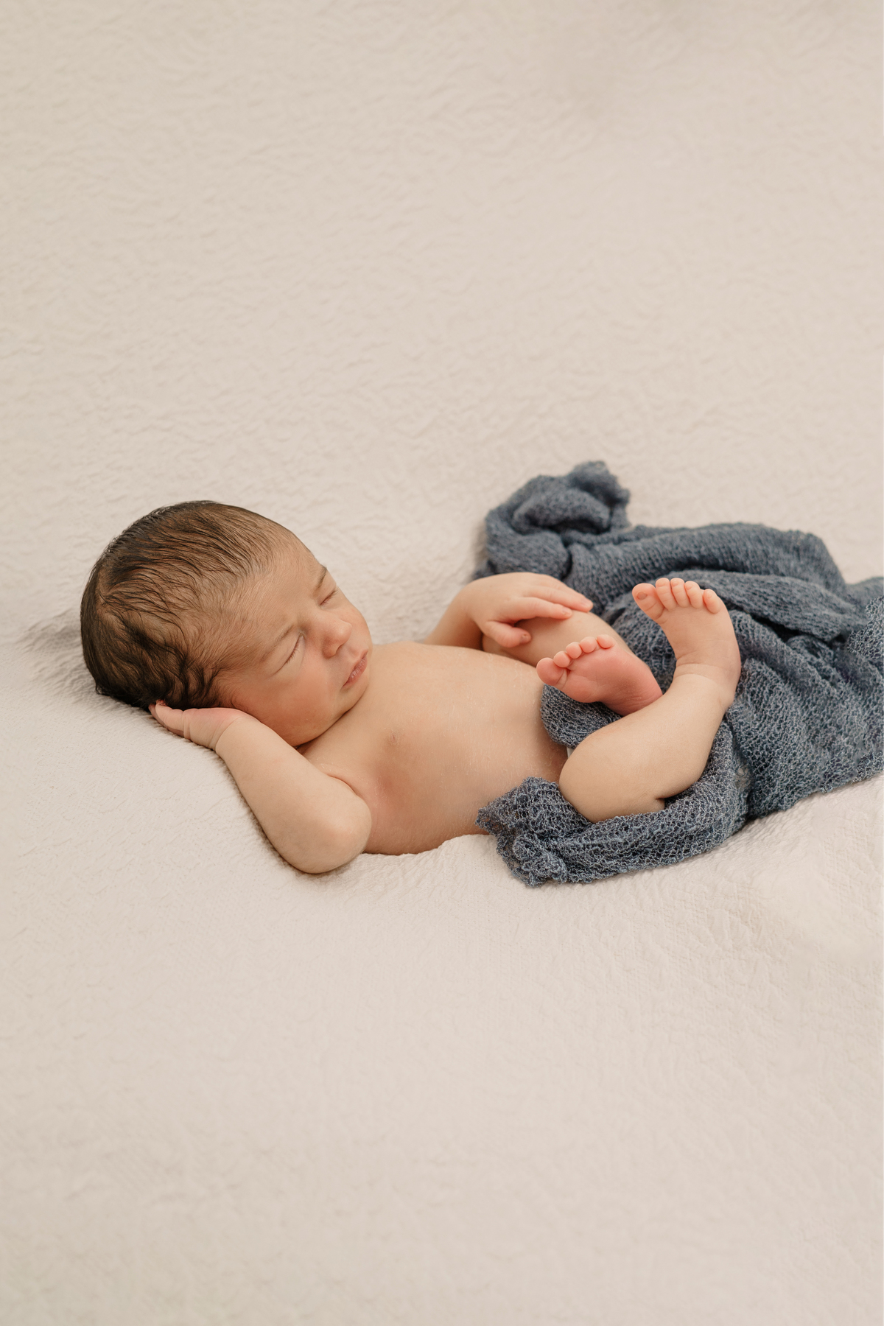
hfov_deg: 27.0
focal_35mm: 50
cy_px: 663
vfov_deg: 39.6
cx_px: 442
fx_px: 1842
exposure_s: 1/200
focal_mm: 50
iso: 500
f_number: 3.5
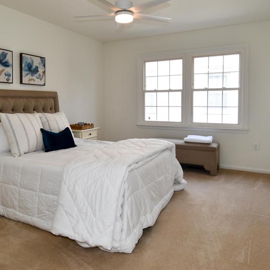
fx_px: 238
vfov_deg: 58.9
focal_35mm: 27
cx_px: 110
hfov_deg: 58.6
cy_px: 120
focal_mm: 12
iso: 200
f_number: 5.6
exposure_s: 1/125
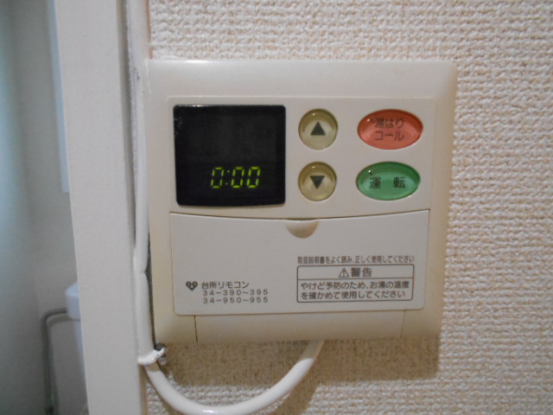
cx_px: 276
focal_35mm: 26
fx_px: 415
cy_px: 208
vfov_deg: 53.1
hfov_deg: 67.3
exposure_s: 1/60
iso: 800
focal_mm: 4.6
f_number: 3.2
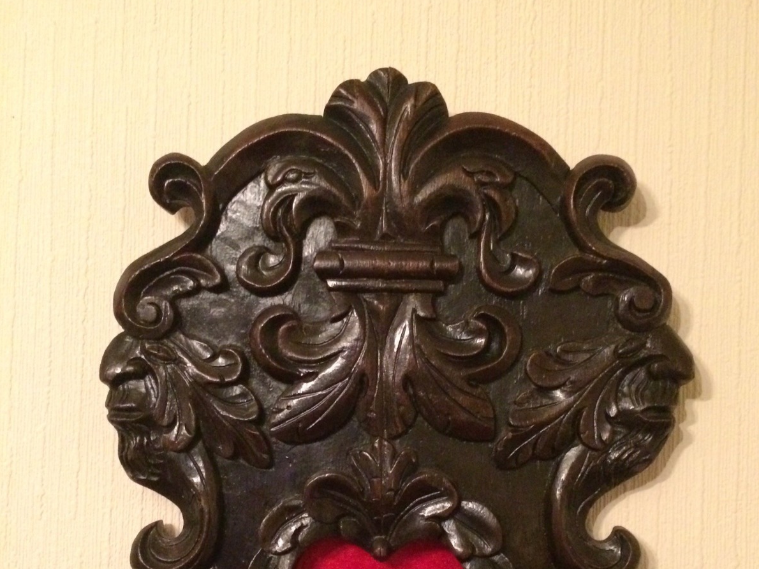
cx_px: 379
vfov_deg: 35.9
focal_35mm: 39
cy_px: 431
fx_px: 855
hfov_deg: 47.9
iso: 640
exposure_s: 1/17
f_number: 2.2
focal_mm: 4.15
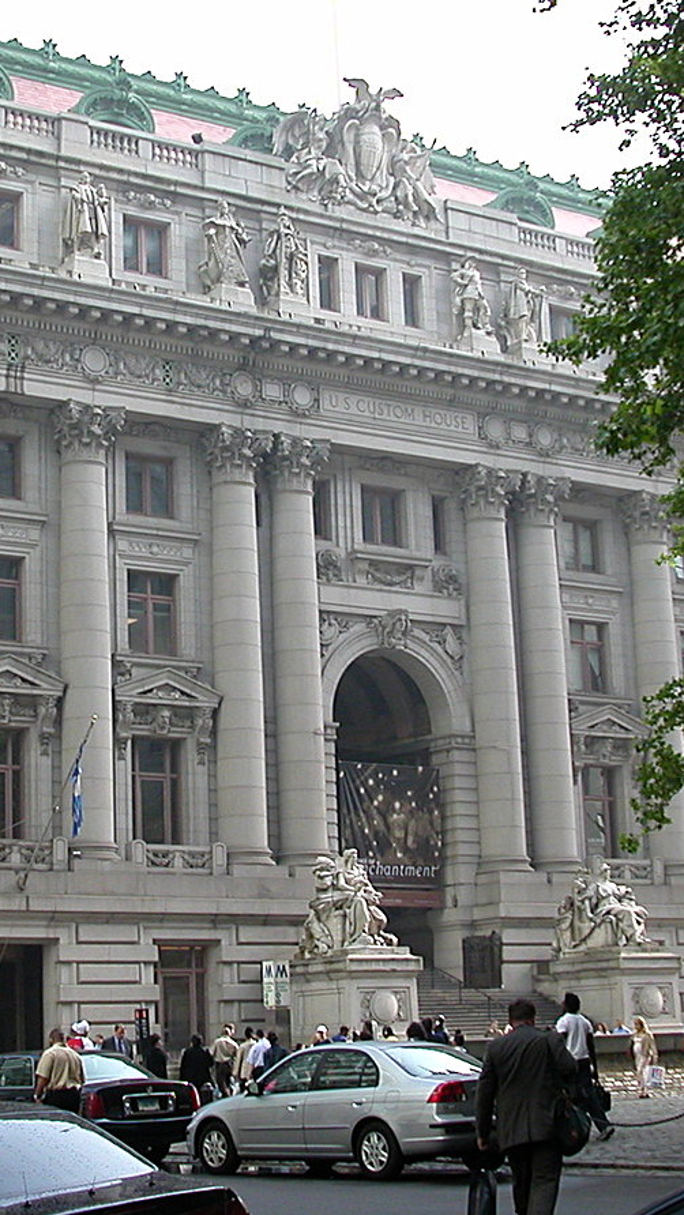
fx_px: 2031
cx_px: 228
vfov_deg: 33.3
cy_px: 610
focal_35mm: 63
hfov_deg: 19.1
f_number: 2.9
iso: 100
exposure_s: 1/295
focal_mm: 6.6
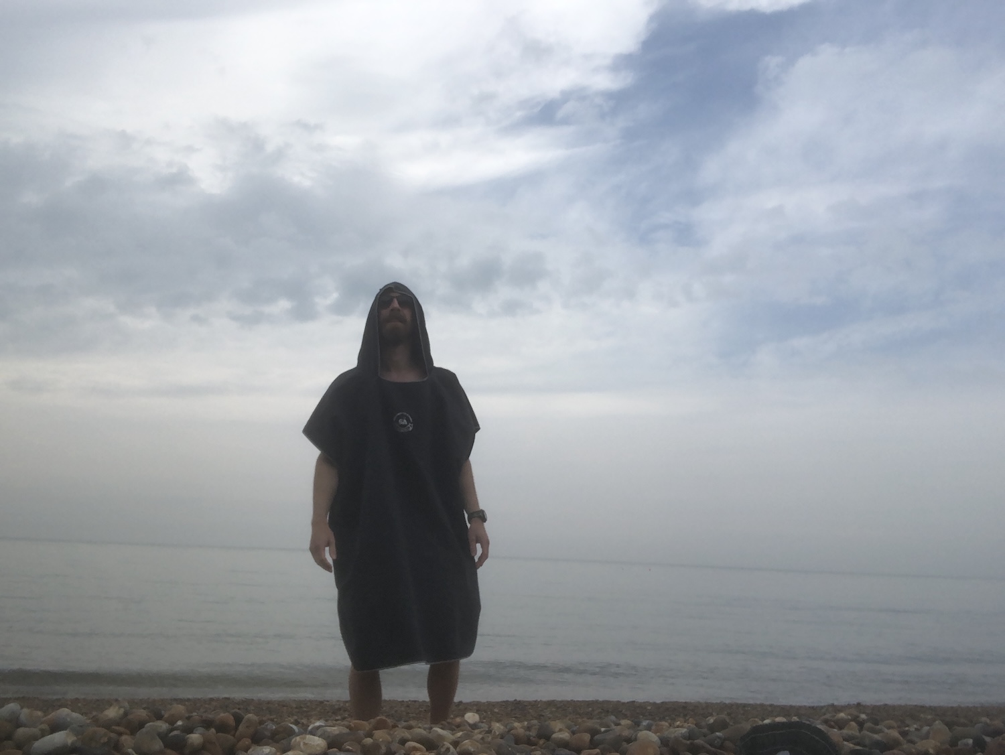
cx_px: 502
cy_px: 378
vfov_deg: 44.2
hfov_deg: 56.8
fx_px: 930
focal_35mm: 32
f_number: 2.2
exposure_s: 1/2232
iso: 20
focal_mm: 2.87
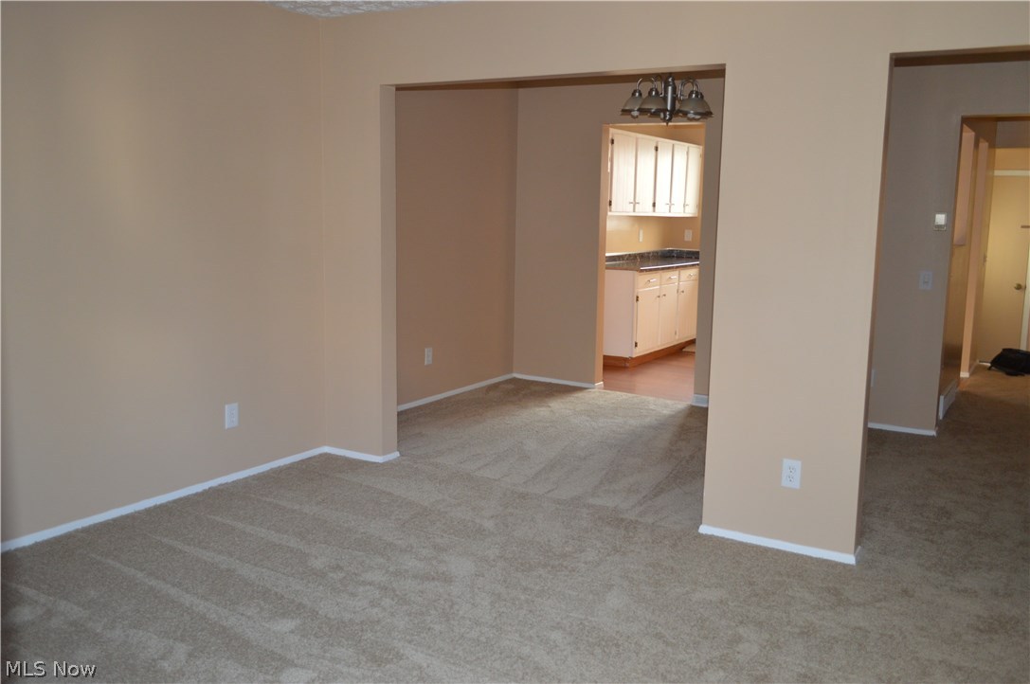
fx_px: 857
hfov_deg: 62.0
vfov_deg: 43.5
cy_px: 342
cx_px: 515
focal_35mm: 30
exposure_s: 1/60
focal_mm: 20
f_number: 3.8
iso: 560
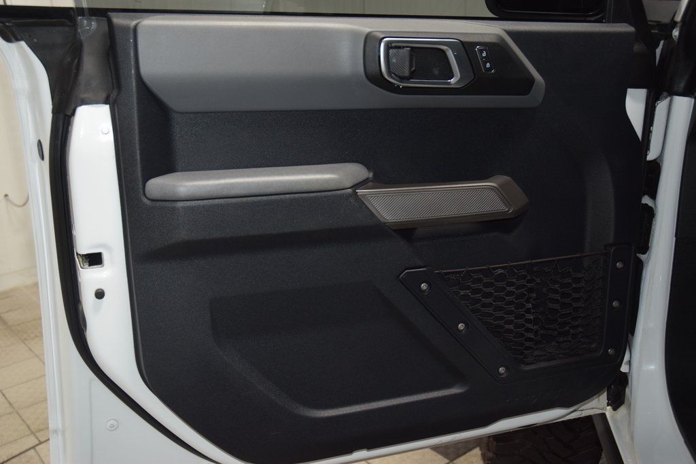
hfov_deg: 51.3
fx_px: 725
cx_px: 348
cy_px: 232
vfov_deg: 35.5
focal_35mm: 38
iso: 900
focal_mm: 25
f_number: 3.8
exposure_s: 1/60
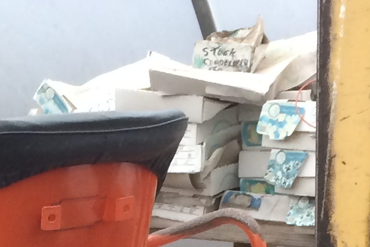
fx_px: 1623
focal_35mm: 158
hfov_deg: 12.7
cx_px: -65
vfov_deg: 8.0
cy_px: 603
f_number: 2.2
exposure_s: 1/40
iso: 40
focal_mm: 4.15
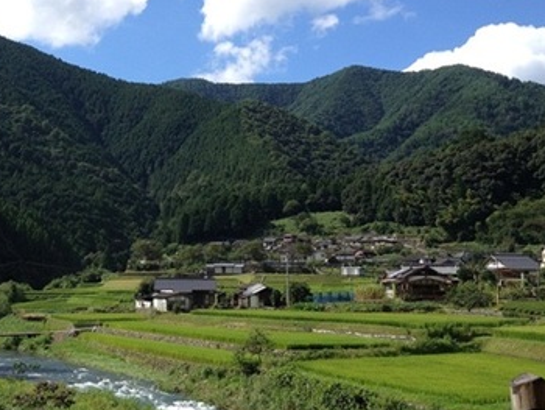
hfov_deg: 31.8
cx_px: 170
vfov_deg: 24.2
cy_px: 101
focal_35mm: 60
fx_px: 945
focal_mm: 4.28
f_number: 2.4
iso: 64
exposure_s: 1/1493
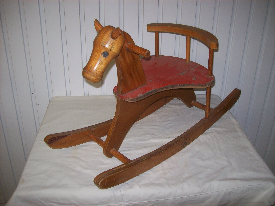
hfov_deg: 51.4
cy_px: 103
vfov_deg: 39.6
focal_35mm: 36
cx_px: 138
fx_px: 286
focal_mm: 6
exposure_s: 1/64
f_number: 2.7
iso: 80
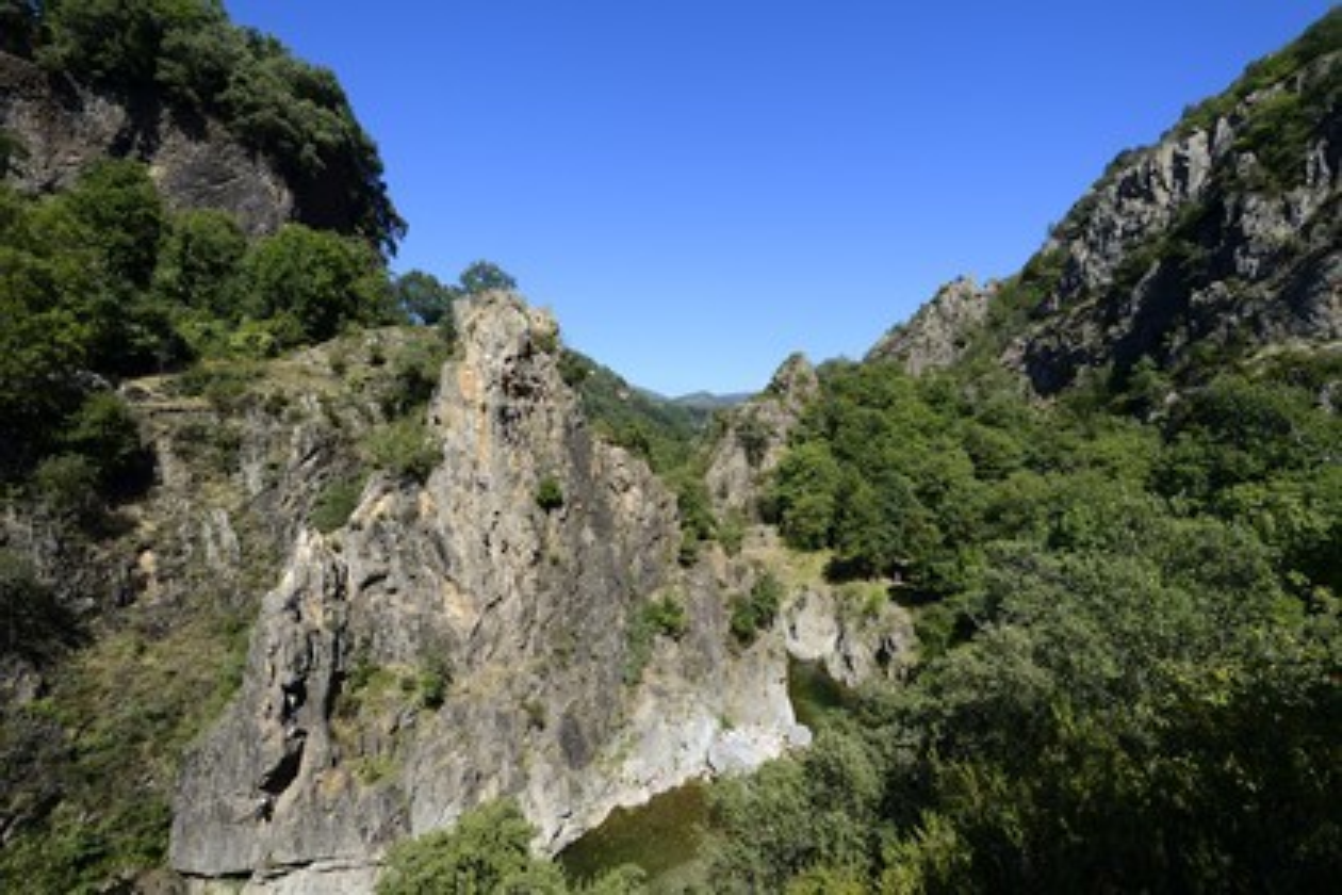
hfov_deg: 100.4
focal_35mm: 15
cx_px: 671
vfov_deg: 77.3
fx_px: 559
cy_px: 448
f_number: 8
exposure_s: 1/500
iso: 200
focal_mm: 15
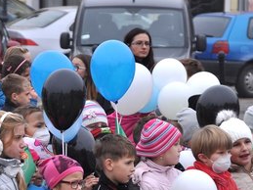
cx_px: 103
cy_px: 172
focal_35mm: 419
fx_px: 3061
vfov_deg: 3.5
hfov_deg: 4.7
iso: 250
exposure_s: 1/200
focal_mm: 116
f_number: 5.6
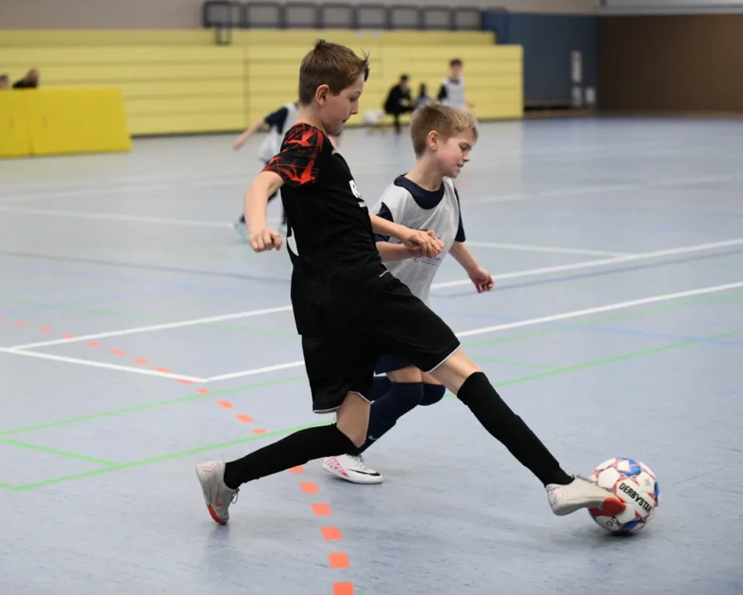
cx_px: 305
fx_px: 1759
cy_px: 294
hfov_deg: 23.8
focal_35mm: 80
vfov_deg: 19.2
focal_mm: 70
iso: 8000
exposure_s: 1/1250
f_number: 2.8
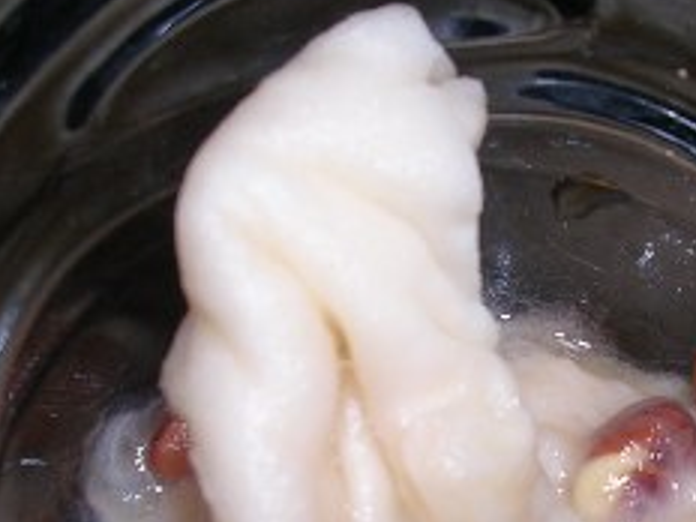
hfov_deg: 23.6
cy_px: 418
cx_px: 504
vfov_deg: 17.8
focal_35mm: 82
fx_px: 1649
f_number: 2.8
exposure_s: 1/60.1
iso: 50
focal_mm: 5.8
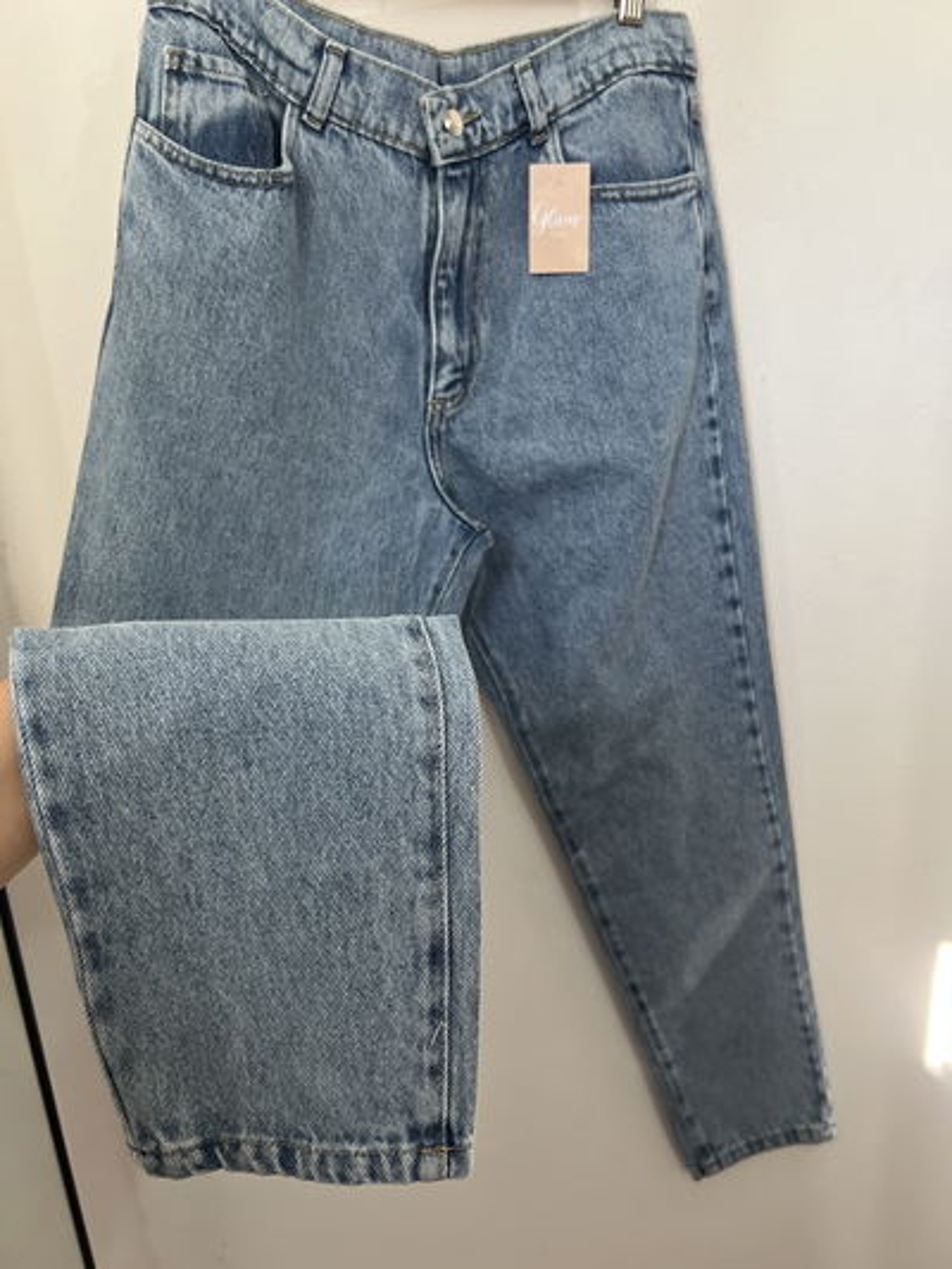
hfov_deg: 53.1
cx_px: 476
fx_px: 953
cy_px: 634
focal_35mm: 26
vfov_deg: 67.3
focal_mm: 5.7
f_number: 1.5
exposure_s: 1/106
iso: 125
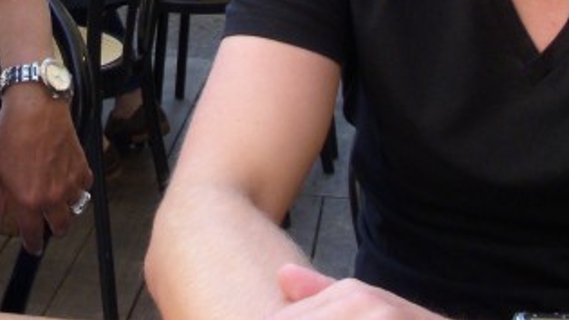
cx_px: 110
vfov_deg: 10.9
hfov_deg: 20.1
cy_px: -221
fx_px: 1584
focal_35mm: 105
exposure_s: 1/125
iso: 125
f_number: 3.3
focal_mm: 6.3
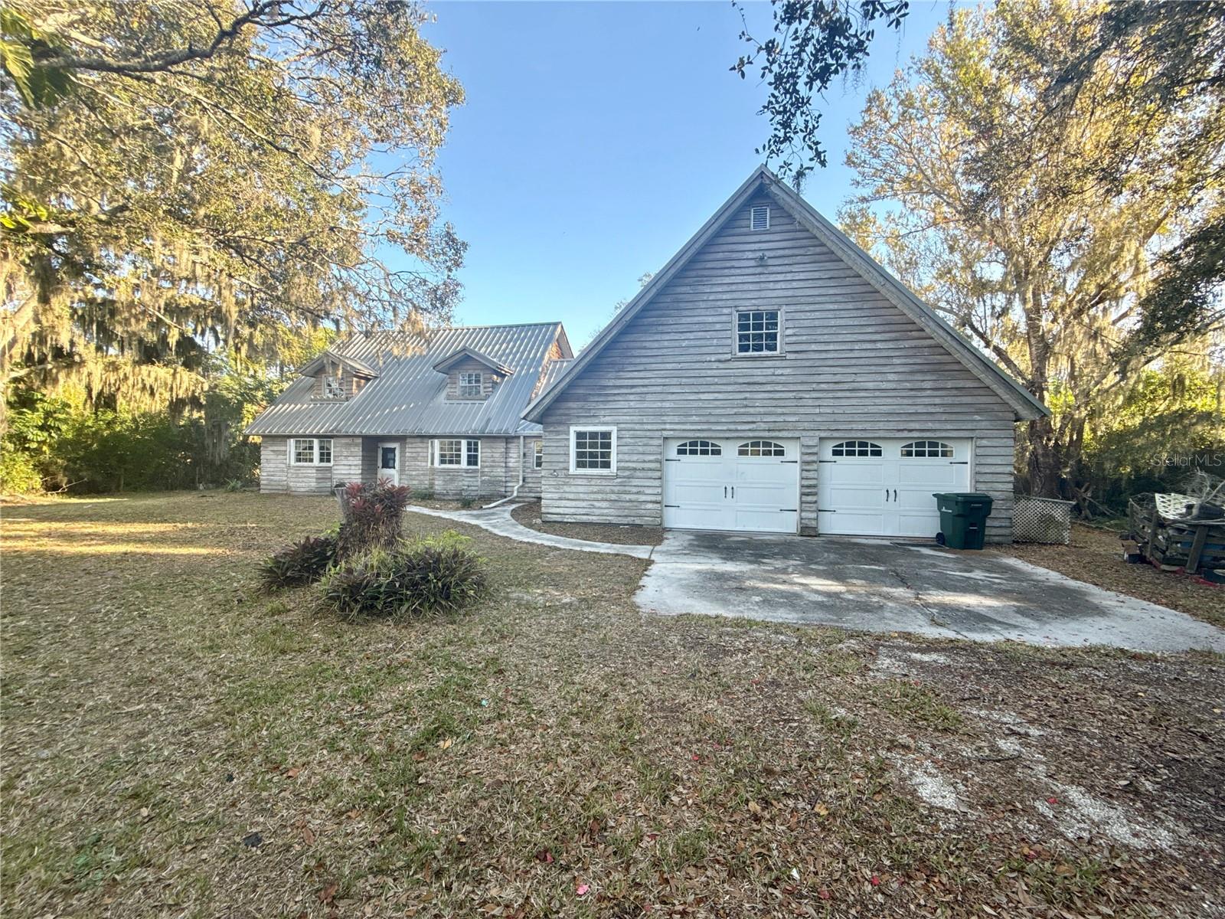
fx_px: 495
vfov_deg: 85.7
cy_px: 460
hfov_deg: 102.1
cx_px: 612
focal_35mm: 14
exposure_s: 1/228
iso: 64
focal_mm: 2.22
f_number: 2.2
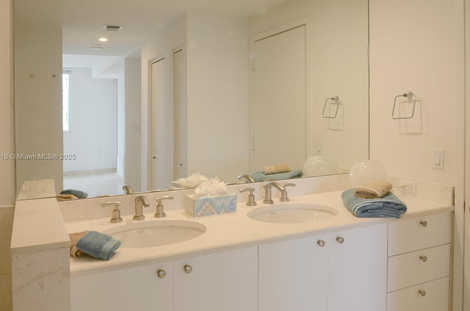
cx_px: 232
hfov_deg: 62.0
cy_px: 157
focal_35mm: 30
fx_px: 391
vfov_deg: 43.4
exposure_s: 1
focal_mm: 18
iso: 100
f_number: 16
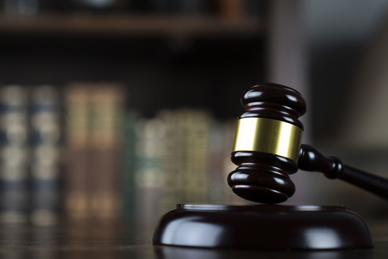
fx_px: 916
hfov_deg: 23.9
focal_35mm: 85
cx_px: 165
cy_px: 124
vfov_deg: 16.1
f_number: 2.8
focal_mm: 70
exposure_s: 1/125
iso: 100
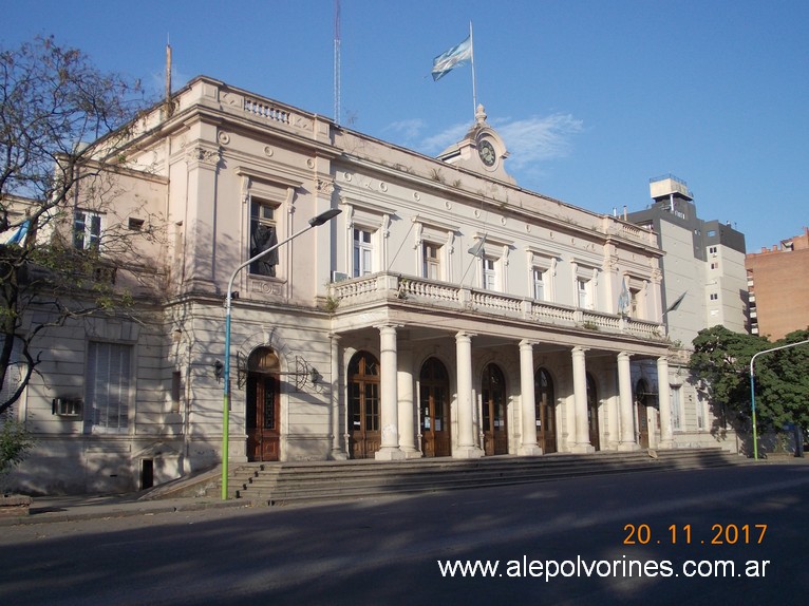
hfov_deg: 49.0
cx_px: 404
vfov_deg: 37.7
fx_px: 888
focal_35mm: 38
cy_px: 303
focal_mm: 5.3
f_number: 6.2
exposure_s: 1/250
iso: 80
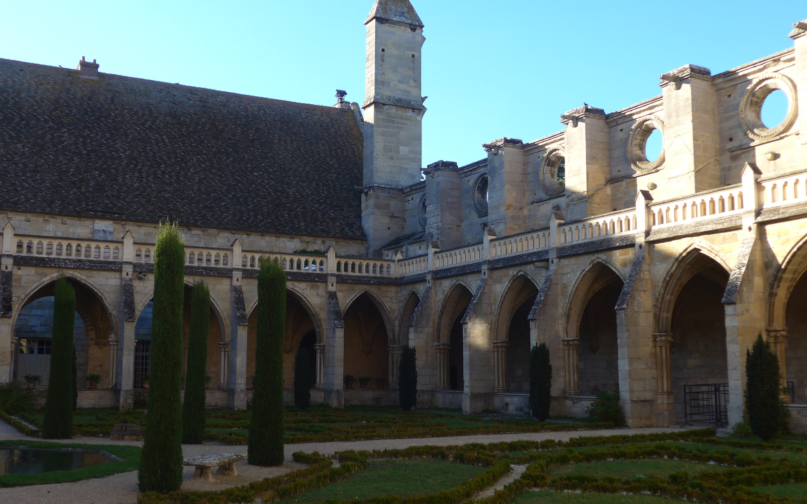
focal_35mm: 42
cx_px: 407
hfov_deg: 47.2
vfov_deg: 30.5
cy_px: 264
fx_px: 924
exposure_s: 1/400
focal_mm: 8
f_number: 2.8
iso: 80
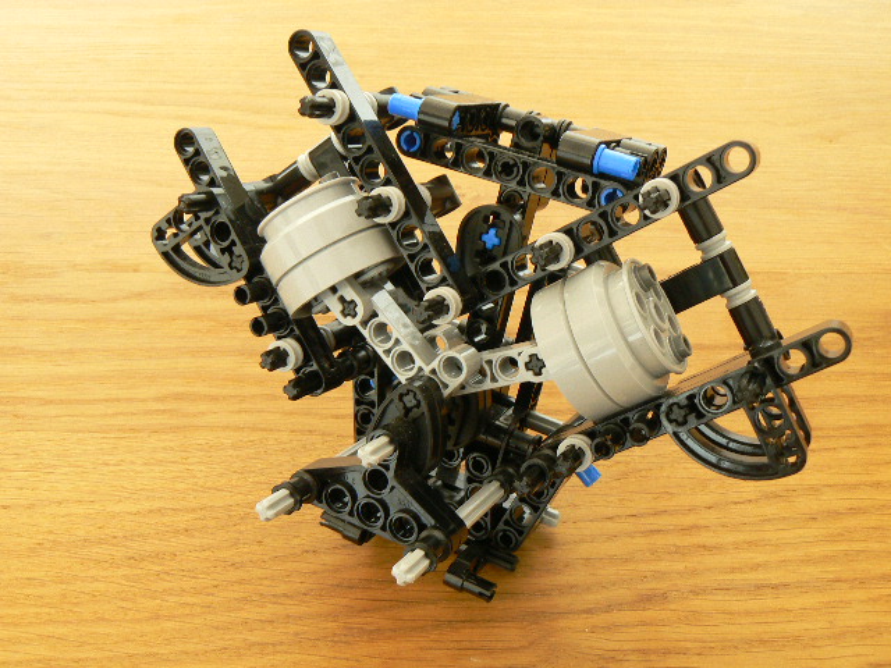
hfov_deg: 51.4
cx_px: 446
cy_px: 334
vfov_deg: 39.7
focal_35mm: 36
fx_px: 927
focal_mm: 6
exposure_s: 2
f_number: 5
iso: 100
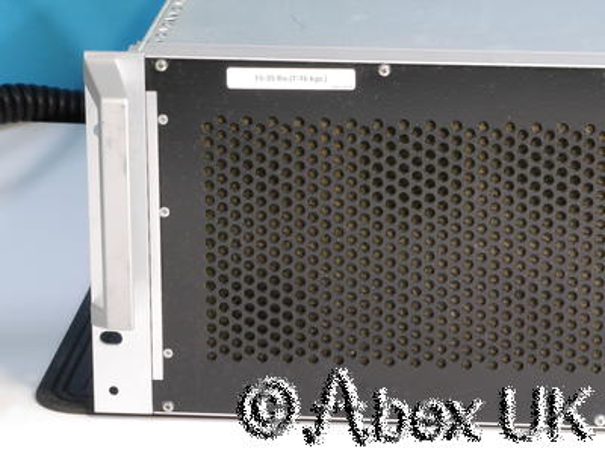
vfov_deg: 9.2
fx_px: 2831
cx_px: 302
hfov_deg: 12.2
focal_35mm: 162
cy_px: 227
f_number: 18
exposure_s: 1
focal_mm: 81
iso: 800
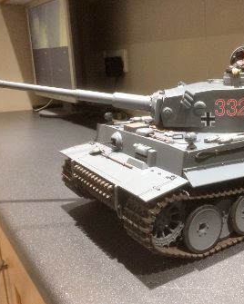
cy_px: 152
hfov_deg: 38.5
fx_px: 343
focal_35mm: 38
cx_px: 171
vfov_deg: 47.9
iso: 320
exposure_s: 1/20
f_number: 2.2
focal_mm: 4.15
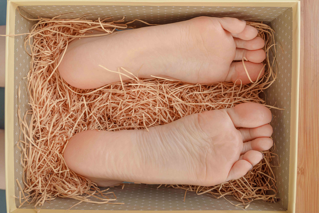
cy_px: 106
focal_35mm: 31
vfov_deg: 42.3
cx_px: 160
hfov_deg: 60.3
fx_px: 275
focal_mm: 31
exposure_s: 1/60
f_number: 6.3
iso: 320
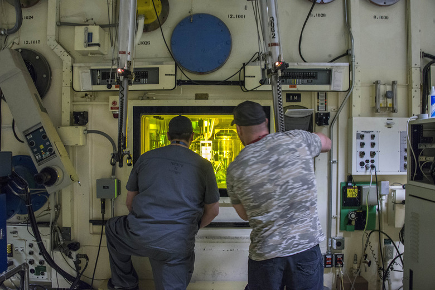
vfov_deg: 46.4
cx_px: 218
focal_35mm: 28
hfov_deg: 65.5
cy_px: 145
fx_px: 338
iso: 3200
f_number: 8
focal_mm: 28
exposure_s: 1/6
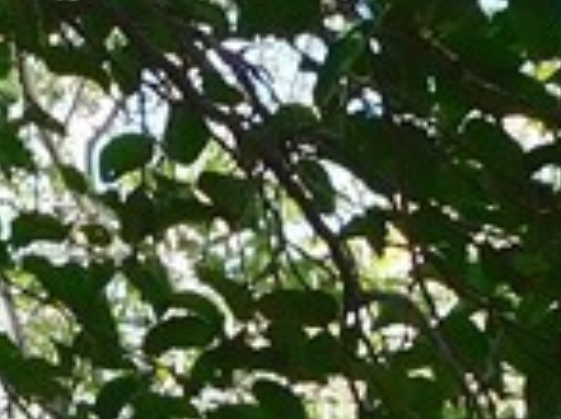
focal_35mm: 160
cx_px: -95
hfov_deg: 12.1
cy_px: 956
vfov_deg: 8.6
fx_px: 2591
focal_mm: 4
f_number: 3
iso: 125
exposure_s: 1/320
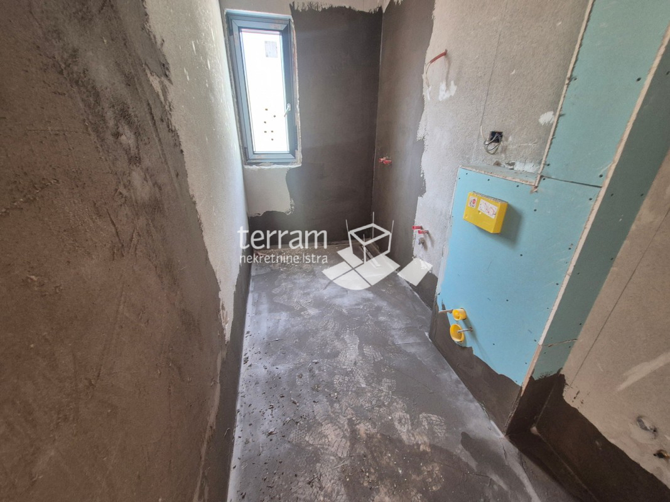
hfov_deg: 106.2
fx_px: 252
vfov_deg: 89.9
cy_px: 251
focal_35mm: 13
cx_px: 335
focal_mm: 2.2
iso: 320
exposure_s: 1/50
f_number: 2.2
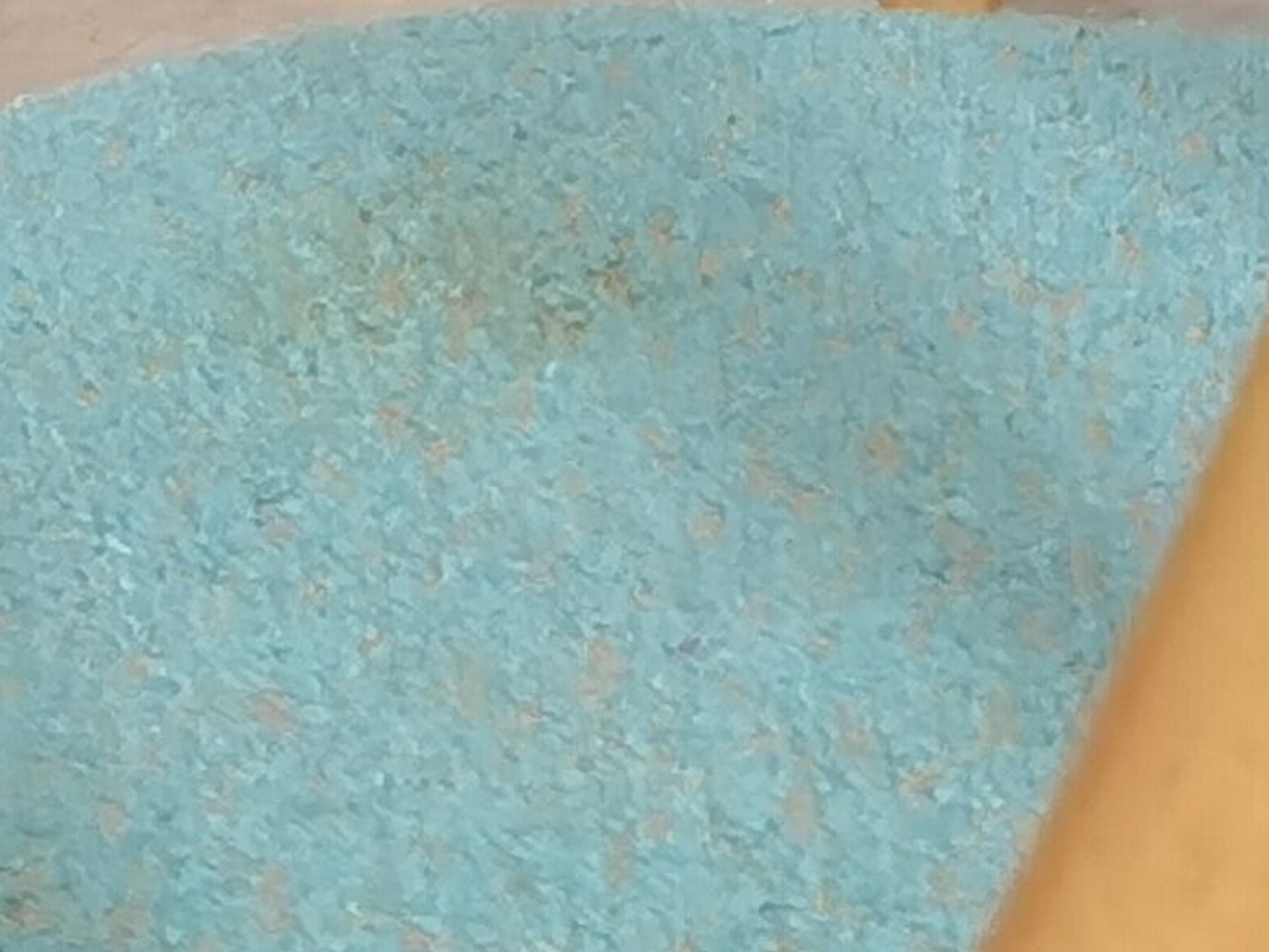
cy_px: -1292
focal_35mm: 213
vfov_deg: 6.6
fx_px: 7808
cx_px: 2073
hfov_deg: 9.0
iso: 250
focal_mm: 6.71
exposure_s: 1/100
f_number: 1.9
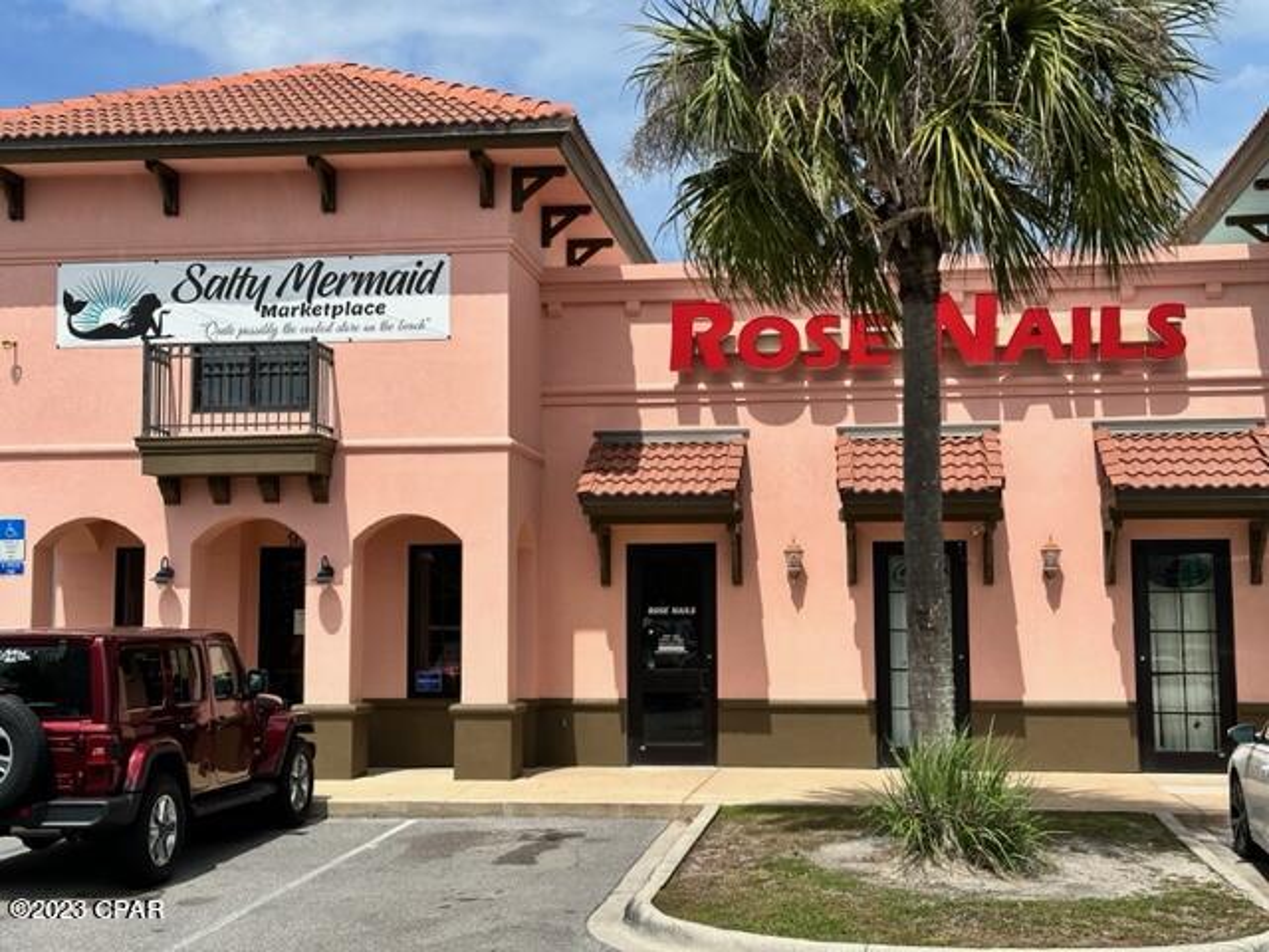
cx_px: 634
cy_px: 476
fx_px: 1760
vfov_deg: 30.3
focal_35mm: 48
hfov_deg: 39.7
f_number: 1.78
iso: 64
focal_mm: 6.86
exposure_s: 1/6211
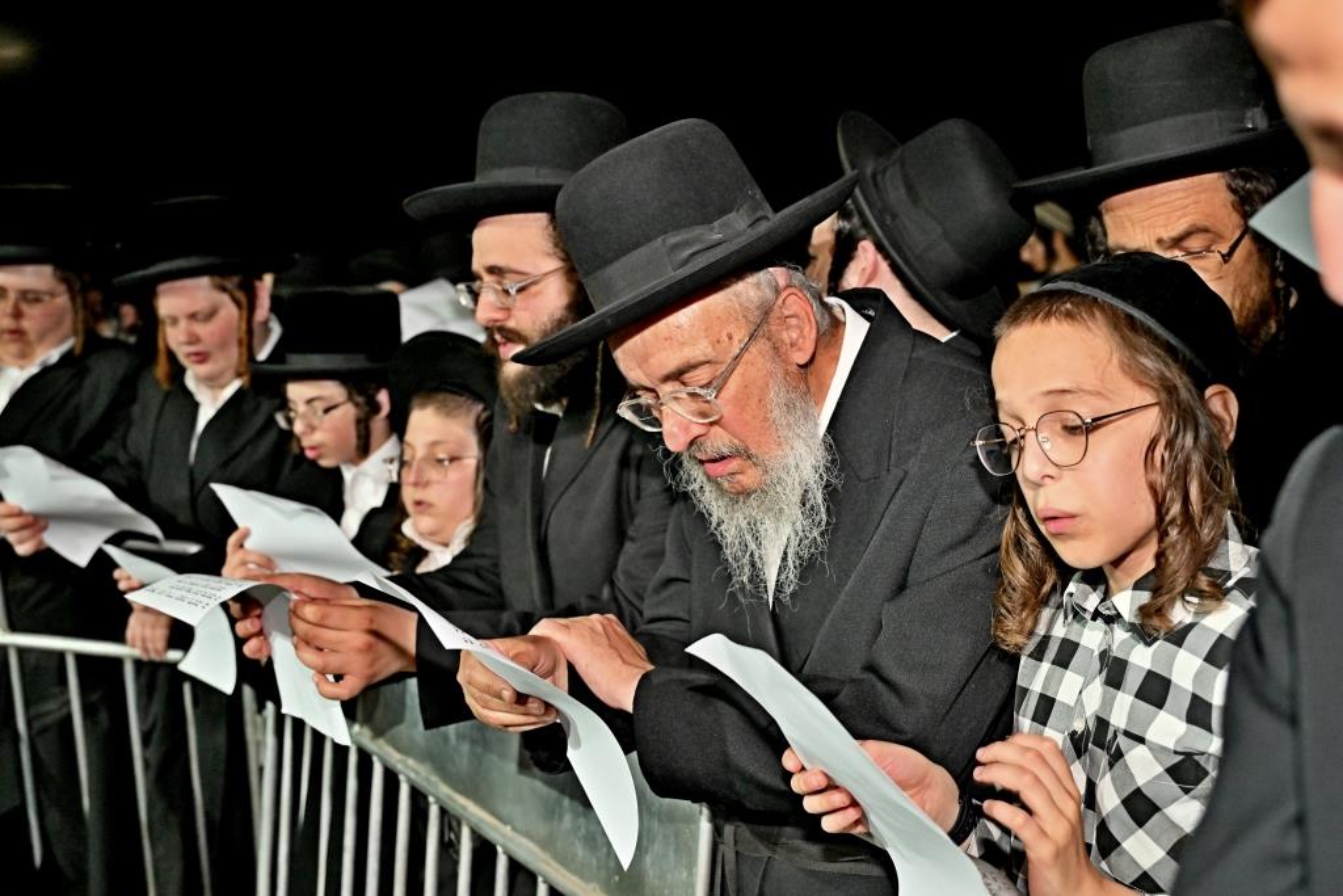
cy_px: 448
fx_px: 1418
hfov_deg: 50.7
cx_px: 672
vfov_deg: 35.1
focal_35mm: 38
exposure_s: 1/160
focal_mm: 38
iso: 1600
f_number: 4
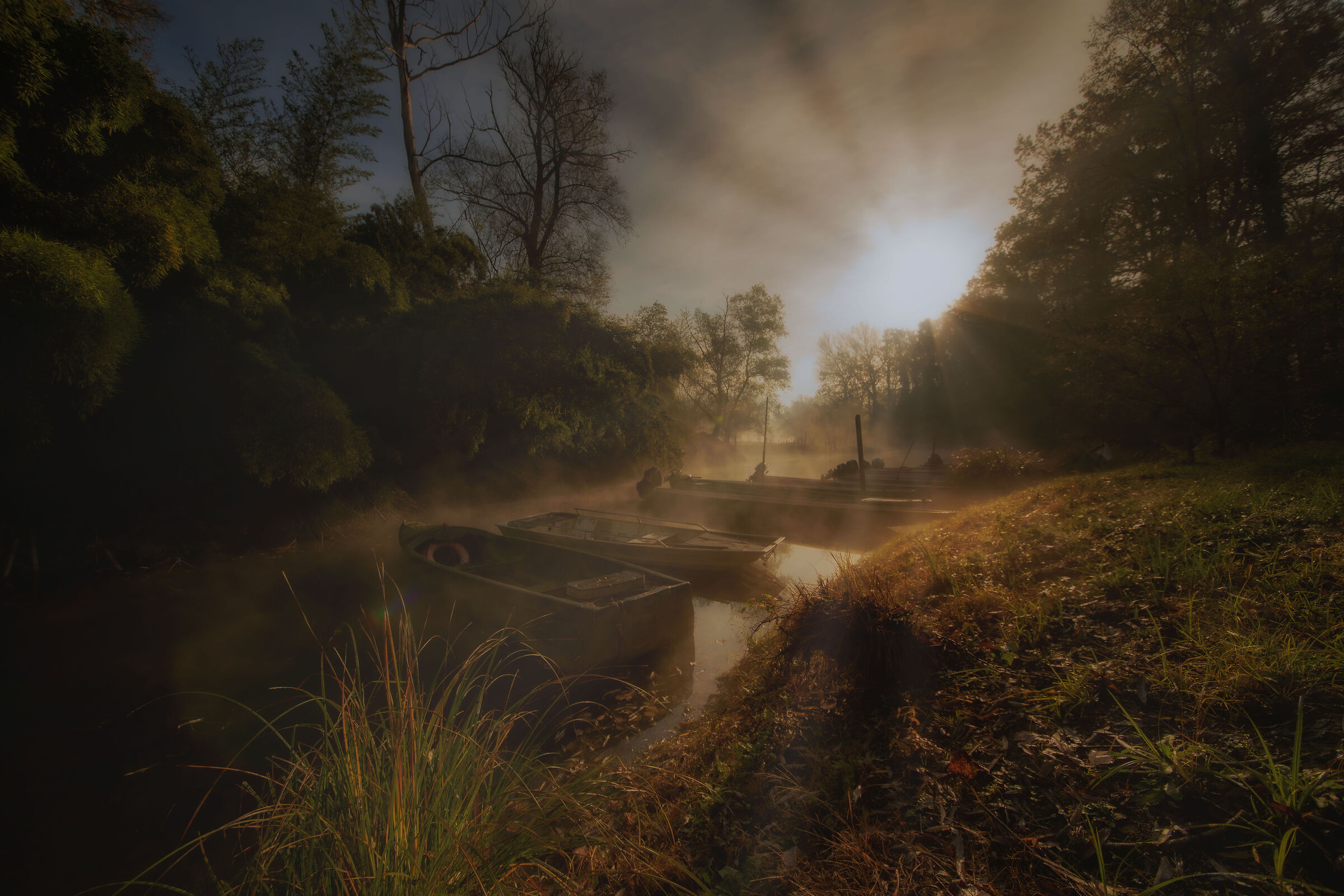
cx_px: 672
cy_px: 448
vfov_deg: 90.0
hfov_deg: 112.6
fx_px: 448
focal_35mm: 12
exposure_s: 1/200
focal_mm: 12
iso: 100
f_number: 7.1
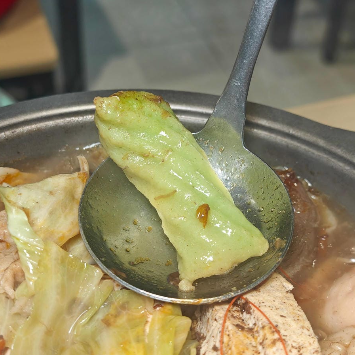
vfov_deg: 32.8
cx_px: 188
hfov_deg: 32.8
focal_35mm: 52
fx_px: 603
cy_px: 178
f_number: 2.8
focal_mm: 8.72
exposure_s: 1/120
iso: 400
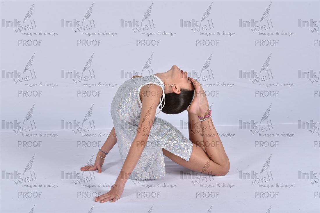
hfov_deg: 39.6
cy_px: 106
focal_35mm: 50
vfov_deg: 27.0
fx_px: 445
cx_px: 160
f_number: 8
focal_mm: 50
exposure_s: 1/200
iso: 250
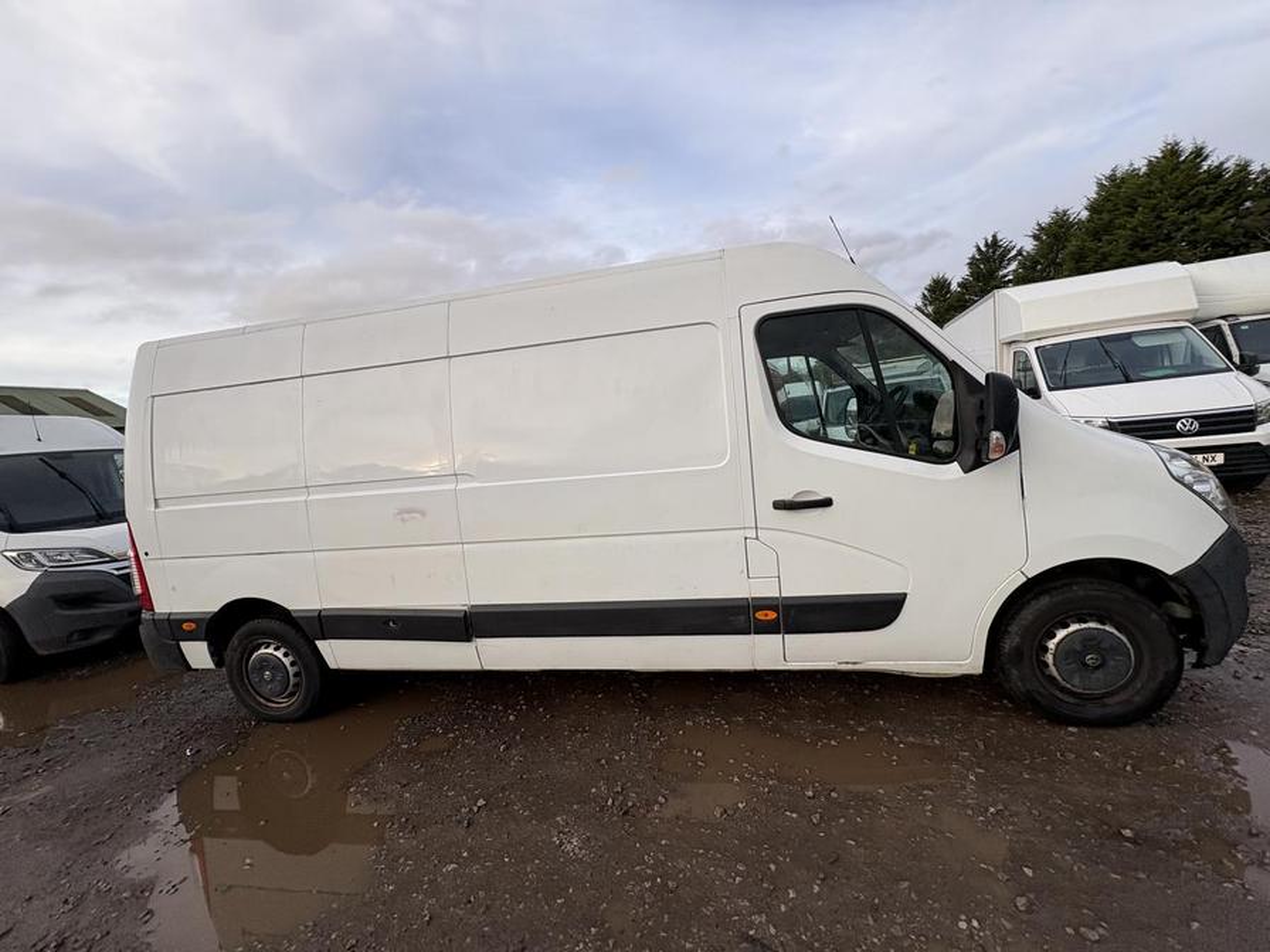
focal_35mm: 14
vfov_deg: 85.7
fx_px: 514
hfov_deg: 102.1
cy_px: 476
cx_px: 635
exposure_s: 1/421
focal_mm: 2.22
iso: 40
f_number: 2.2
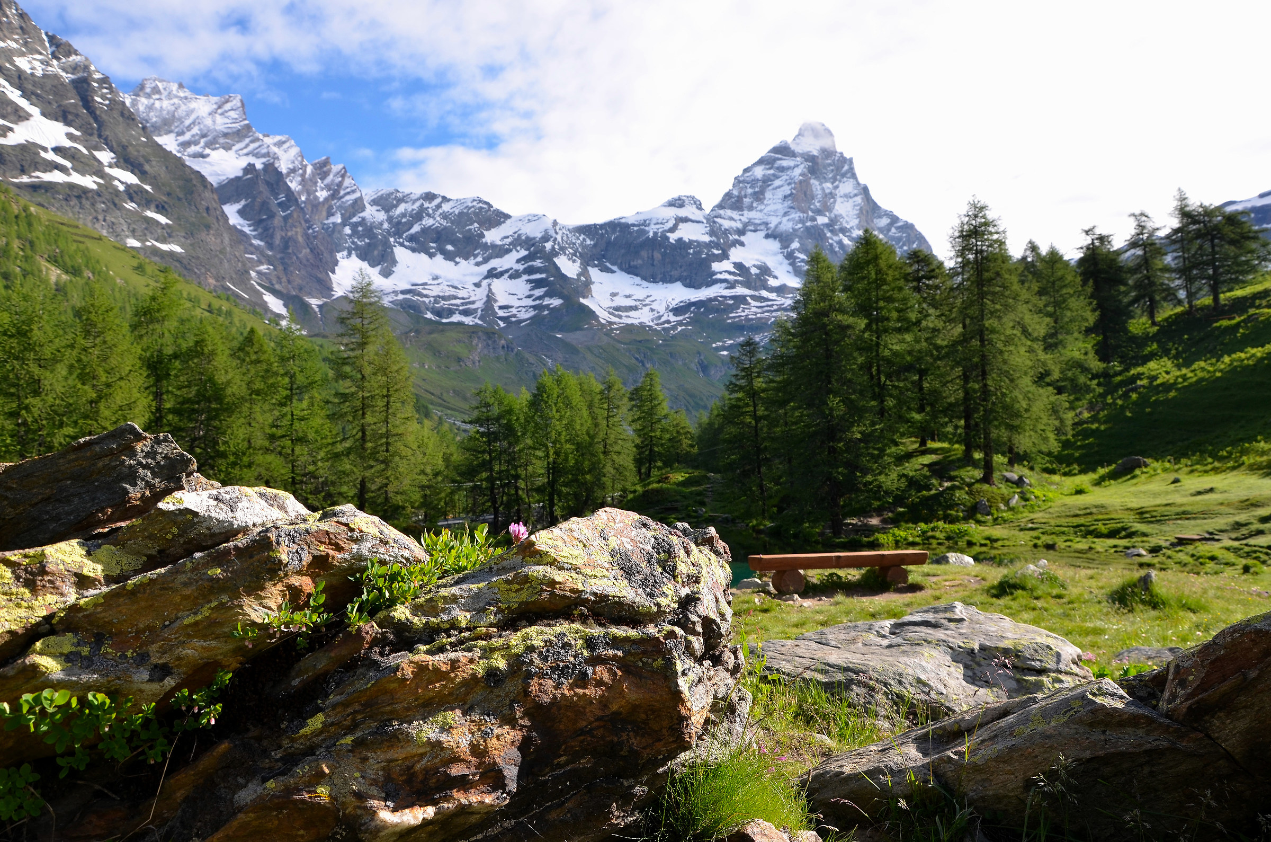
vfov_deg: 47.7
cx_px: 636
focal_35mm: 27
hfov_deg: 67.5
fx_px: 951
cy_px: 421
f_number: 8
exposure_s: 1/250
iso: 180
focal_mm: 18
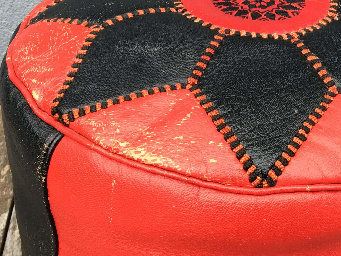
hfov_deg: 32.5
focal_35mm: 58
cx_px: 261
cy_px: 179
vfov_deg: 25.0
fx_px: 571
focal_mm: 4.15
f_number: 2.2
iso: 32
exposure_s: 1/40
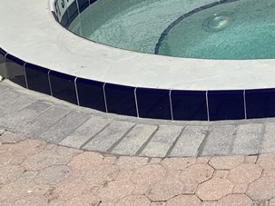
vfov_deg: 16.6
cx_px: 378
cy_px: 24
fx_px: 699
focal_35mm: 88
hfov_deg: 20.0
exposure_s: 1/6452
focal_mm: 4.25
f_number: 1.8
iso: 25
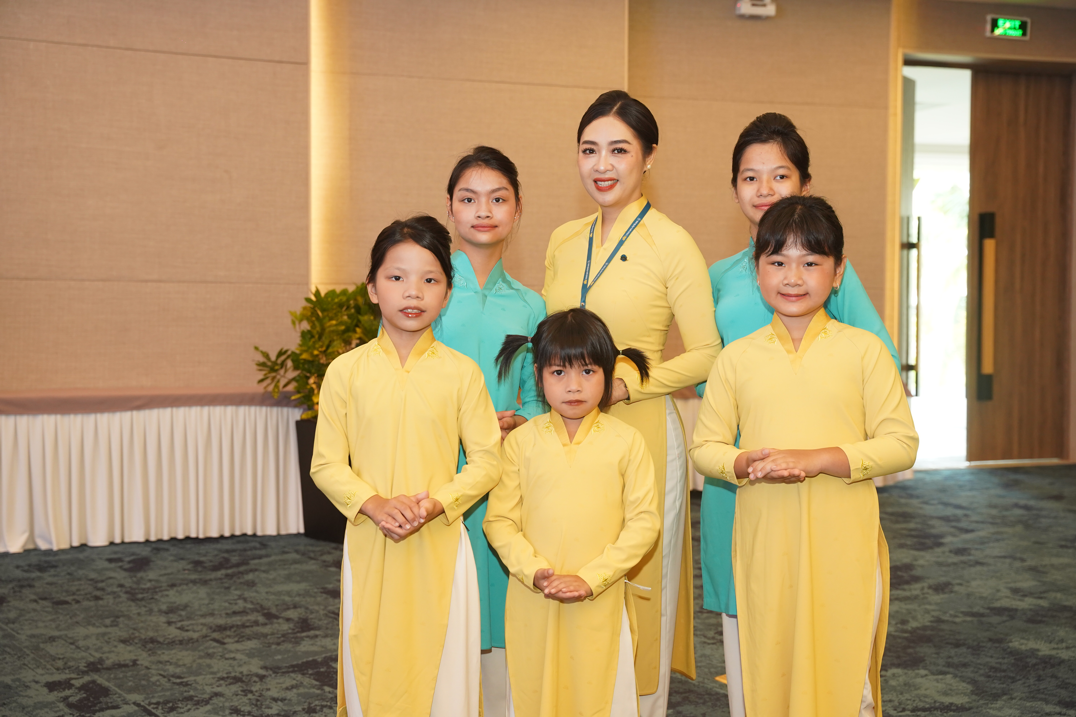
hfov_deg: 43.0
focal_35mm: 46
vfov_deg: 29.4
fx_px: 1366
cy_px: 358
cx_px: 538
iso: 1600
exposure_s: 1/160
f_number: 4
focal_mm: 45.7
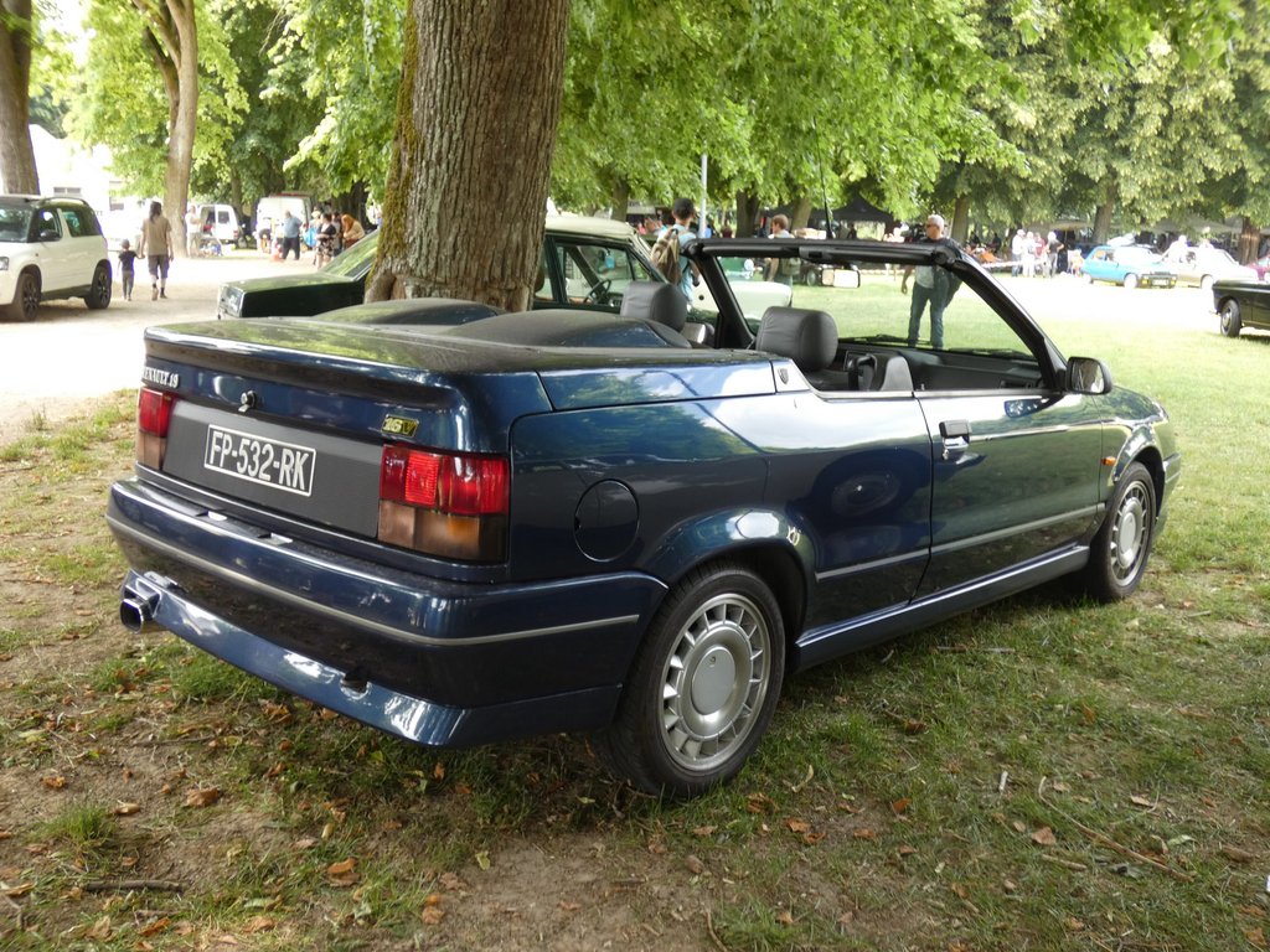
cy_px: 476
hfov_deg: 56.8
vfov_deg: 44.2
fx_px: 1174
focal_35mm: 32
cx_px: 635
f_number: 3.4
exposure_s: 1/80
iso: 125
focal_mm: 5.8
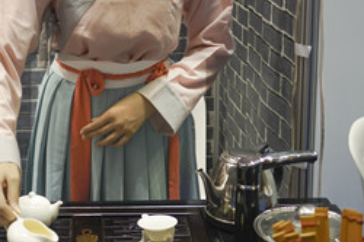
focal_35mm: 77
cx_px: 96
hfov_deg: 26.1
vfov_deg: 17.5
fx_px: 778
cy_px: 32
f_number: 2.8
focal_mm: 35
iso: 100
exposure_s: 1/60
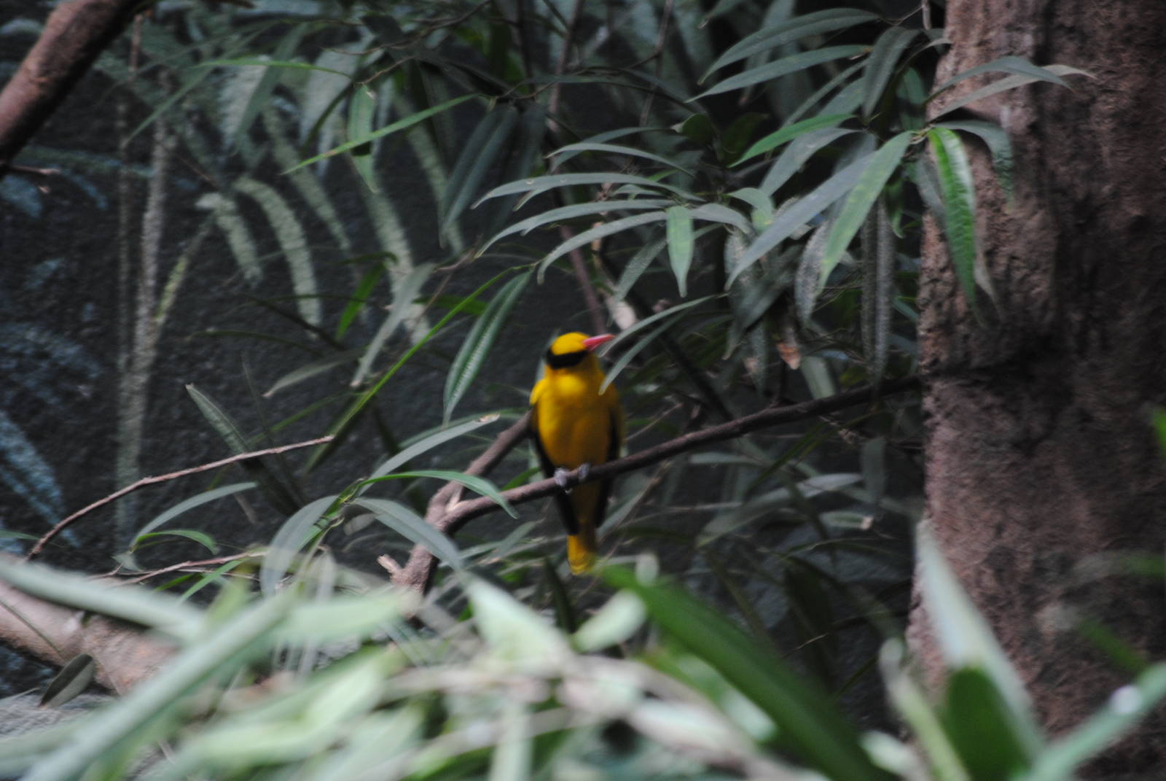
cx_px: 583
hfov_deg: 6.9
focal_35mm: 300
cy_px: 390
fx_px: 9728
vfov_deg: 4.6
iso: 400
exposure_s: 1/40
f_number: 5.6
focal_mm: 200
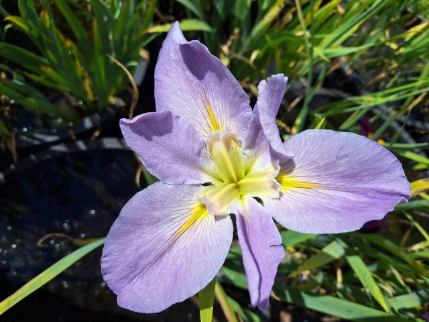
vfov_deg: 58.9
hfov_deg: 73.9
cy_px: 161
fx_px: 285
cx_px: 214
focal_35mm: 23
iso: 40
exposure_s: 1/3401
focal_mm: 5.54
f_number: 1.8
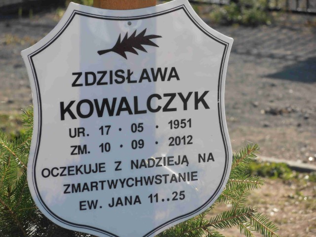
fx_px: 1807
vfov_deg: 7.5
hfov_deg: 10.0
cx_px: 158
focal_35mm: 198
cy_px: 118
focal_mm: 35.05
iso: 80
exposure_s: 1/320
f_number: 5.8
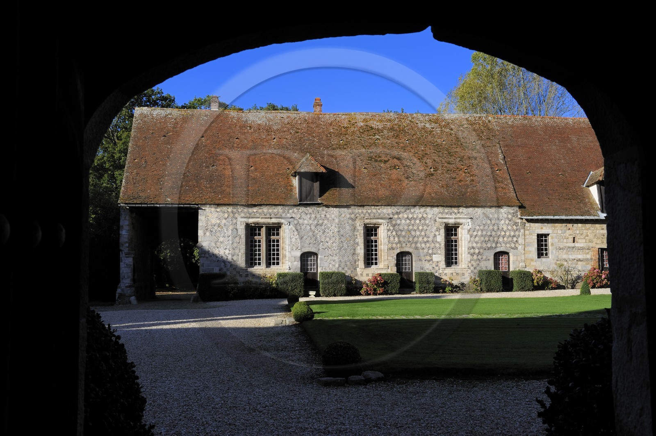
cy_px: 218
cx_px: 328
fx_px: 692
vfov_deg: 35.0
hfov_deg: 50.7
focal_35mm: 38
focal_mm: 38
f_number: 16
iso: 200
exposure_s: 1/100
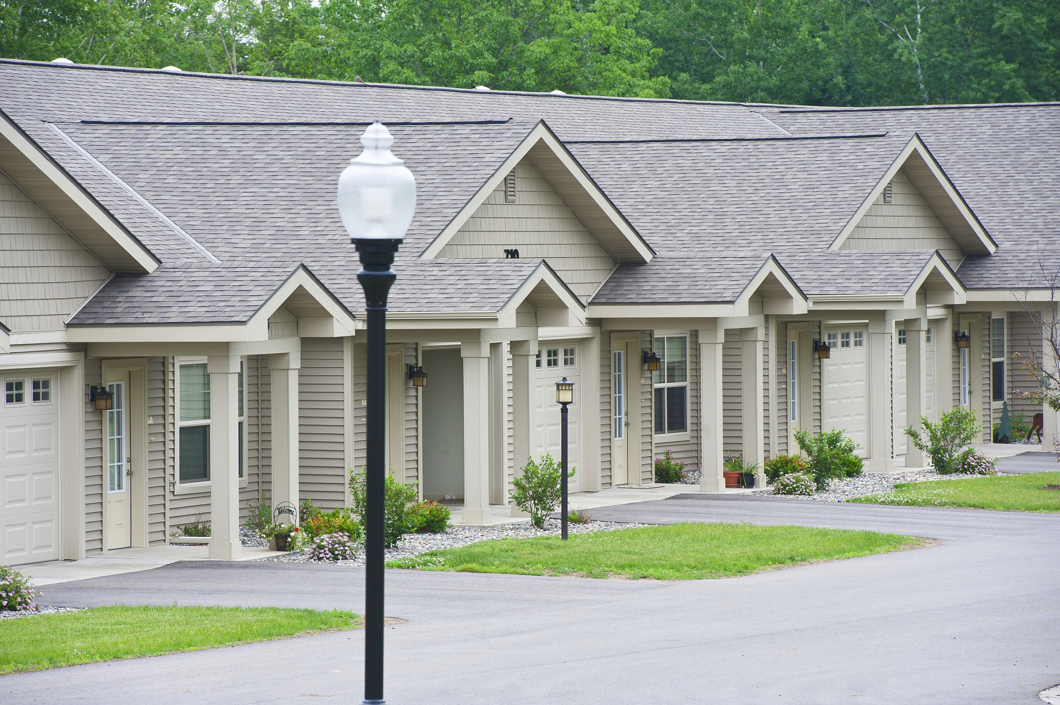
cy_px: 352
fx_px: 5884
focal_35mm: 200
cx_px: 530
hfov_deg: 10.3
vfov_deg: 6.9
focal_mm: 200
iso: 200
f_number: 9
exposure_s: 1/160
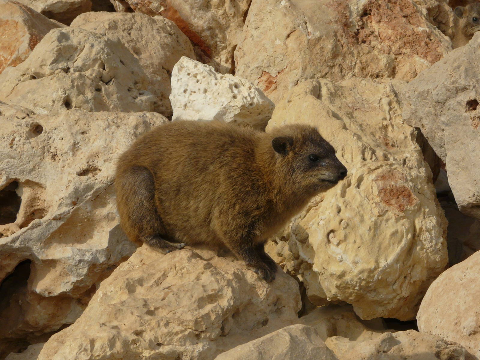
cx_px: 240
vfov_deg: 6.5
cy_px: 180
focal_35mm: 228
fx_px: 3162
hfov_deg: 8.7
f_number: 7.1
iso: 100
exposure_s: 1/500
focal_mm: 29.4
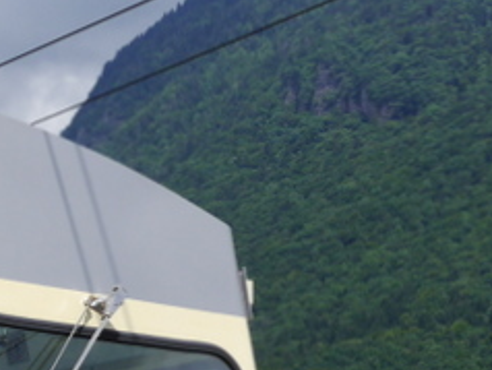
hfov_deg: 13.6
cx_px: -465
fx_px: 1793
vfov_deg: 10.8
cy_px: 726
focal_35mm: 126
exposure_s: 1/500
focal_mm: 15
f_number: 8
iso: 160
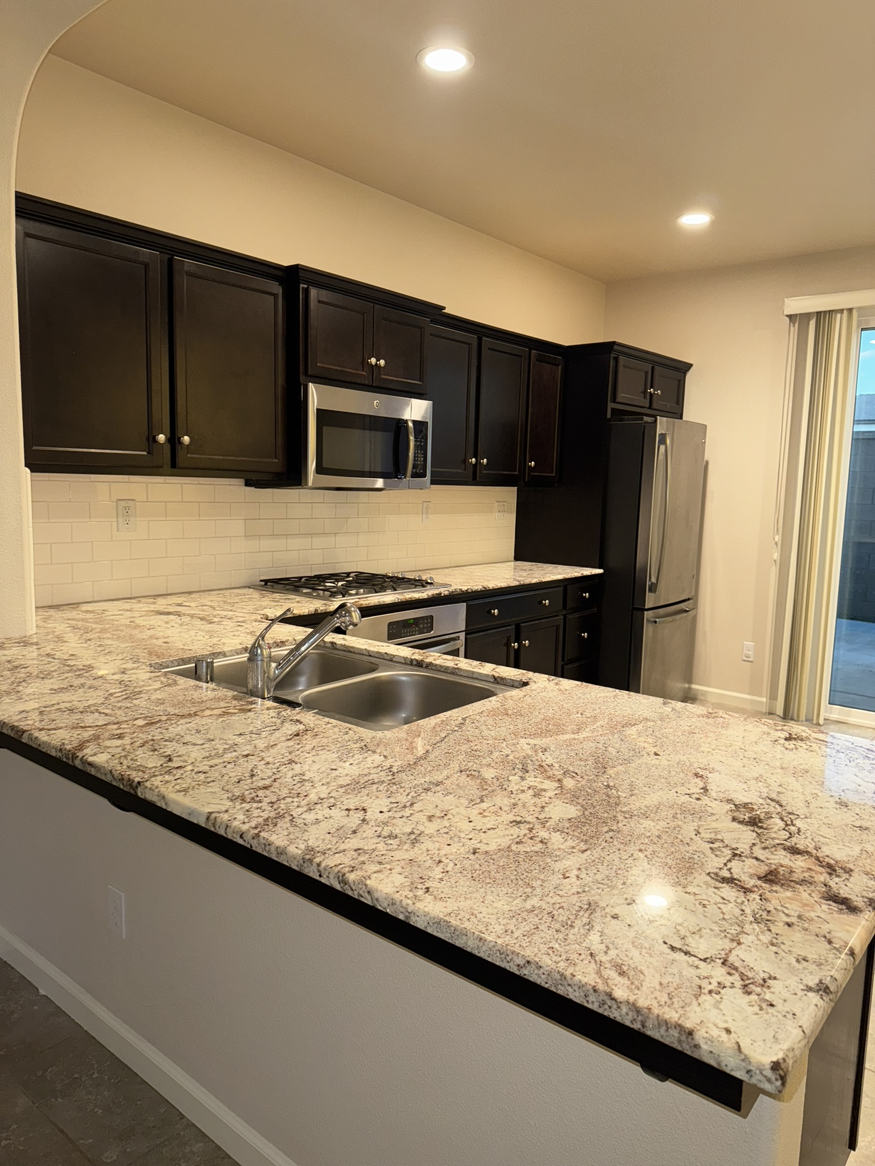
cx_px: 438
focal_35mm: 24
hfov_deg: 56.8
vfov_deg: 71.6
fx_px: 809
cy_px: 583
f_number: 1.78
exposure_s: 1/30
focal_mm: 6.76
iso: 50
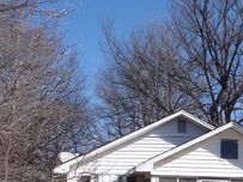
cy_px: 156
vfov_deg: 20.9
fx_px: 484
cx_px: 223
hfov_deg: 27.1
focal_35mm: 69
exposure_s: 1/500
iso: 80
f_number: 4.5
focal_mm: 5
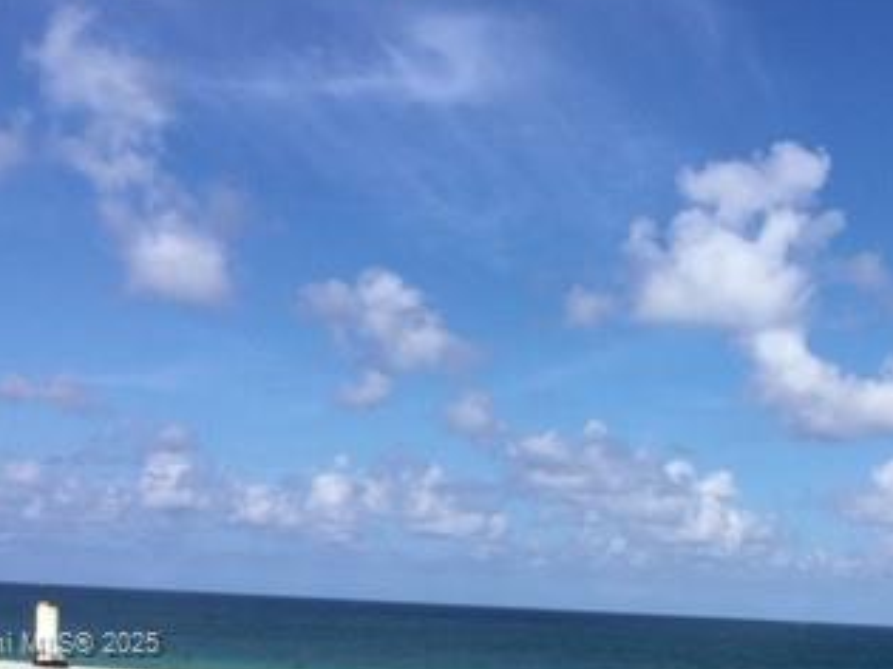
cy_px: 646
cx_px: 675
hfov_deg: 30.2
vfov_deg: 22.5
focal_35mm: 63
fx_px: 1625
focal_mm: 3.3
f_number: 2.4
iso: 25
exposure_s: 1/1988
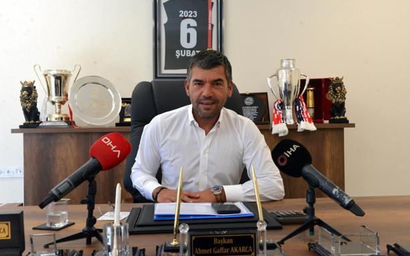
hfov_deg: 50.4
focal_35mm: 39
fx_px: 436
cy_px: 124
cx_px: 205
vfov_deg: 32.8
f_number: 9
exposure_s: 1/250
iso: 5000
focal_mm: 38
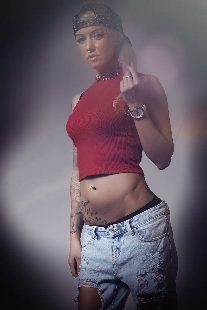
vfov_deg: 24.6
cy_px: 155
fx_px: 711
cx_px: 104
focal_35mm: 82
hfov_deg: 16.6
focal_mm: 55
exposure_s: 1/100
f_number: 14
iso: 100
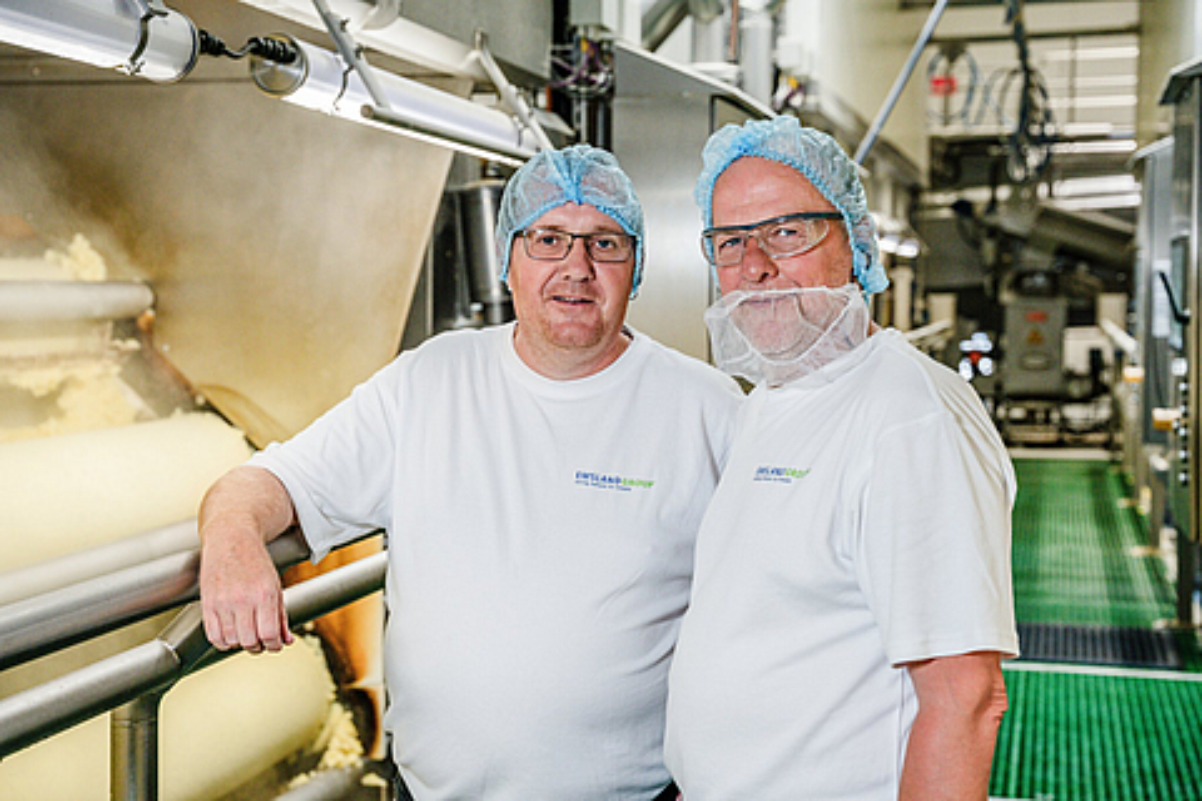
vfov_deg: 25.7
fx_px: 1759
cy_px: 400
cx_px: 601
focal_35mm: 53
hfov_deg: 37.7
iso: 2000
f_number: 4
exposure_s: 1/200
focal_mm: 52.7
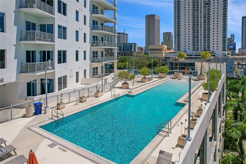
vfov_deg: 57.2
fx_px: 150
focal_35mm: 22
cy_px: 82
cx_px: 123
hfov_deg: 78.6
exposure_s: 1/6000
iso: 130
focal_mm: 8.38
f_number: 2.8
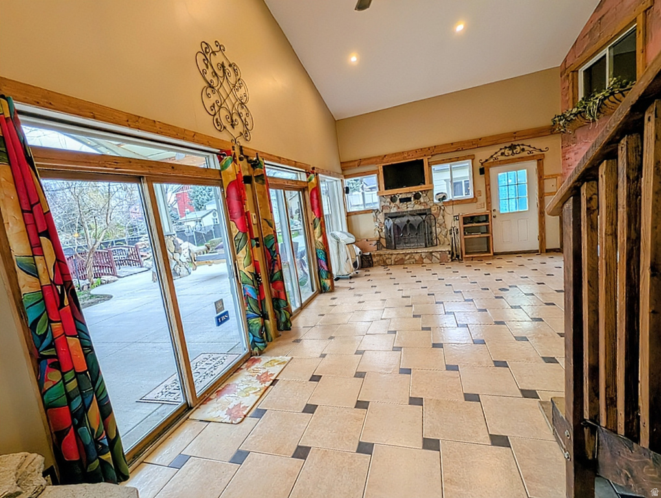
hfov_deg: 110.5
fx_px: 229
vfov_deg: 94.6
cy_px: 249
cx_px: 330
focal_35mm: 12
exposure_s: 1/60
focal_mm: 2.23
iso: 37
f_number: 1.95
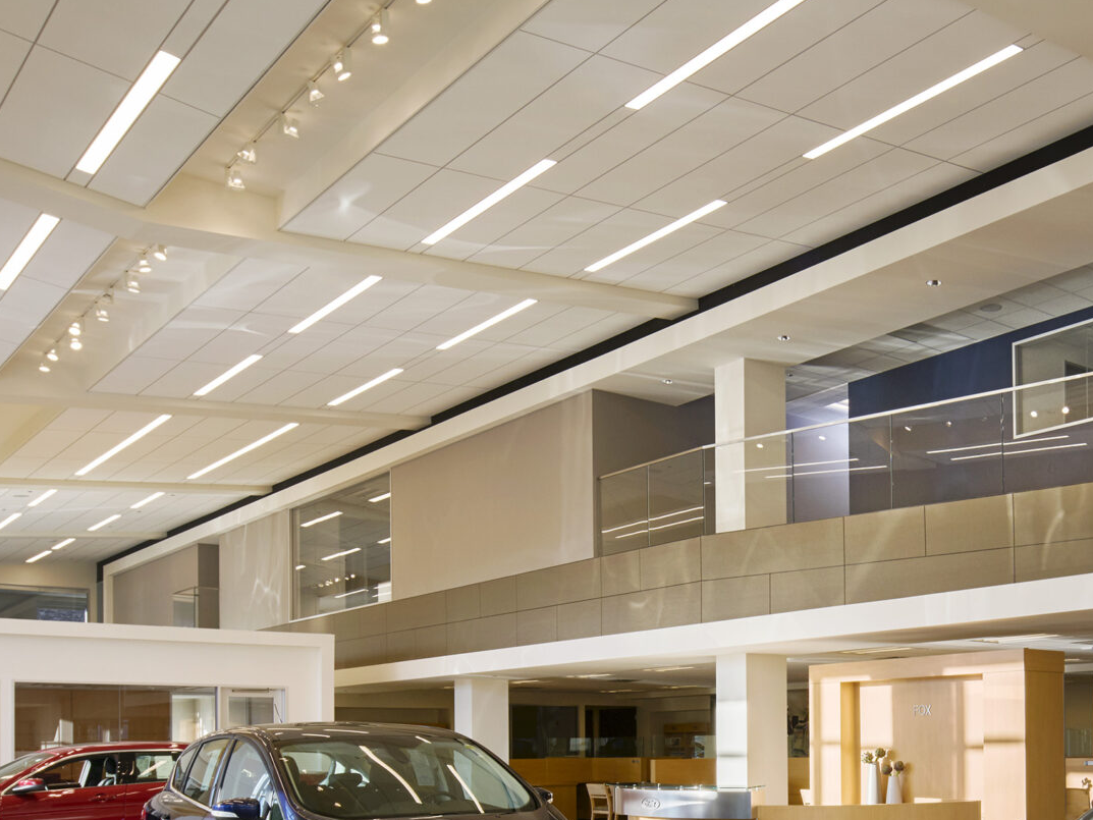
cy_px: 538
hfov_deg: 45.1
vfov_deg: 36.5
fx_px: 1232
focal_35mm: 39
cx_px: 900
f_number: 11
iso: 200
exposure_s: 1/320
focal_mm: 17
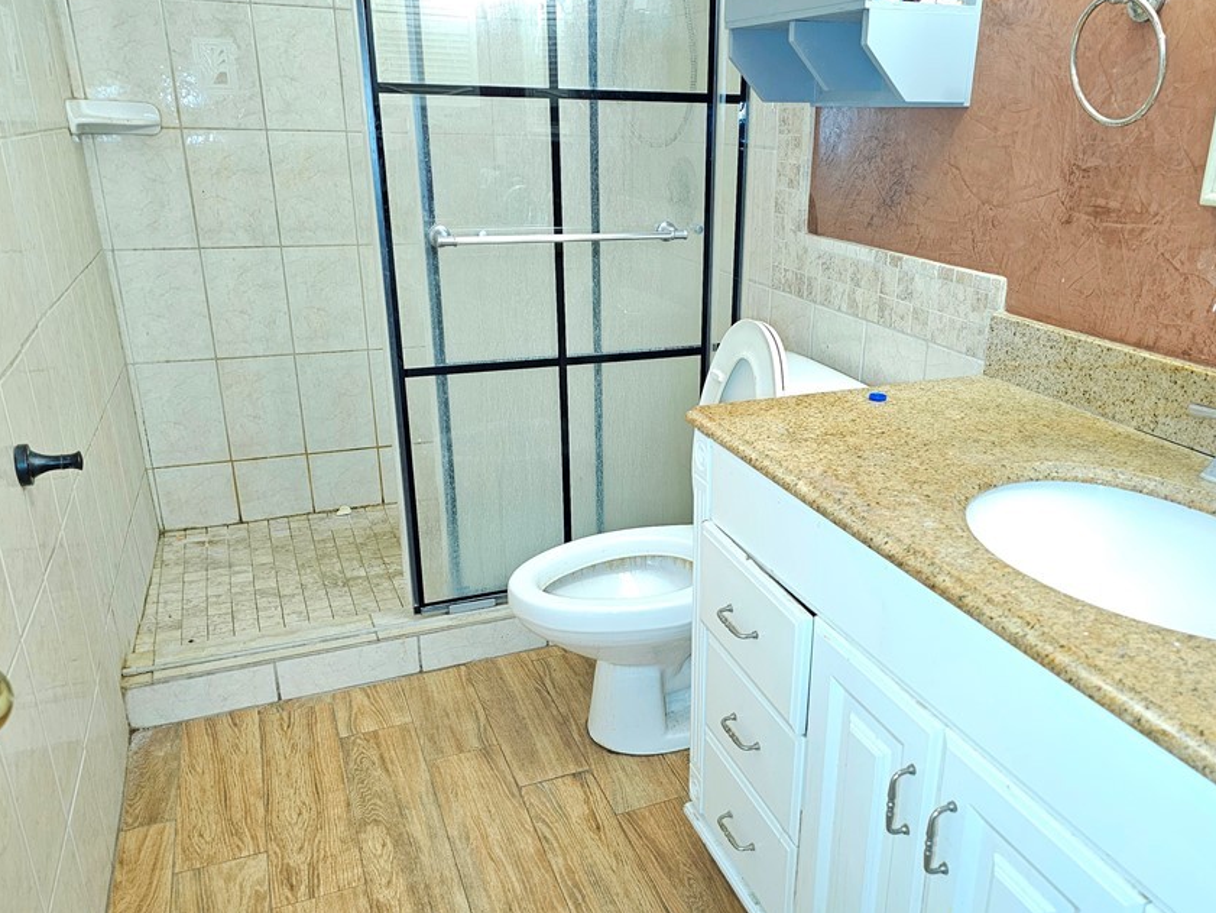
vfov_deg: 49.6
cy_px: 514
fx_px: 984
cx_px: 685
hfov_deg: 63.2
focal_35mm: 28
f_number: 1.7
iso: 640
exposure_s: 1/30
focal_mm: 6.3
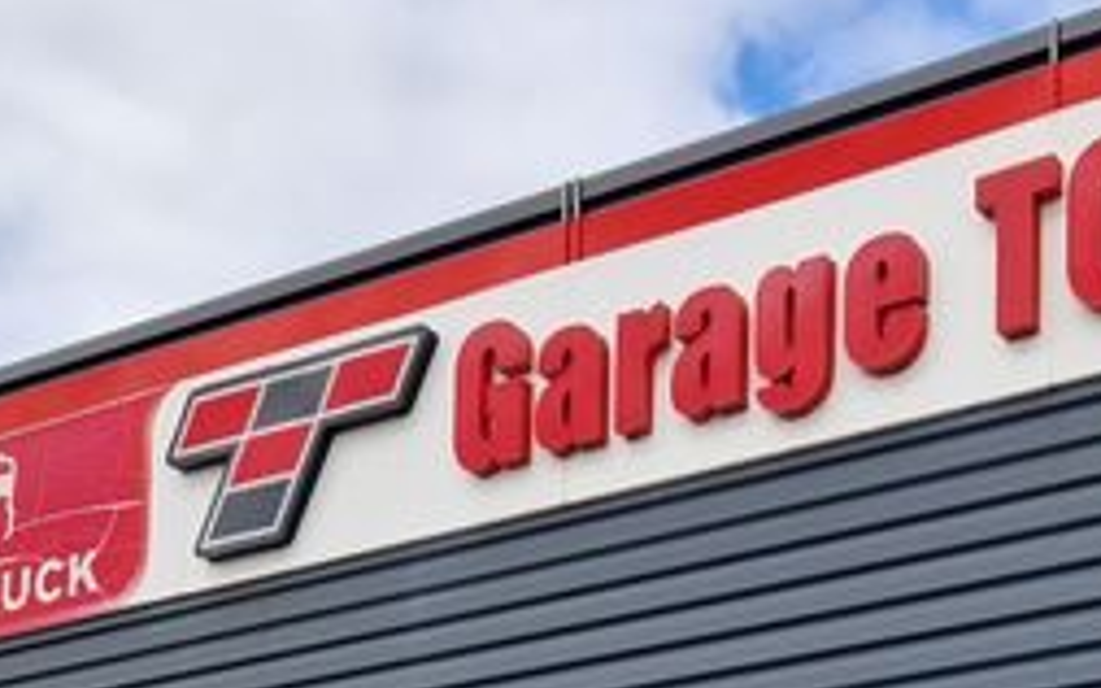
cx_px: 814
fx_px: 2310
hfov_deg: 26.5
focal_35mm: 77
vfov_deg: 15.0
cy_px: 1184
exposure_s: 1/1000
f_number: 1.8
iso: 50
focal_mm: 5.4
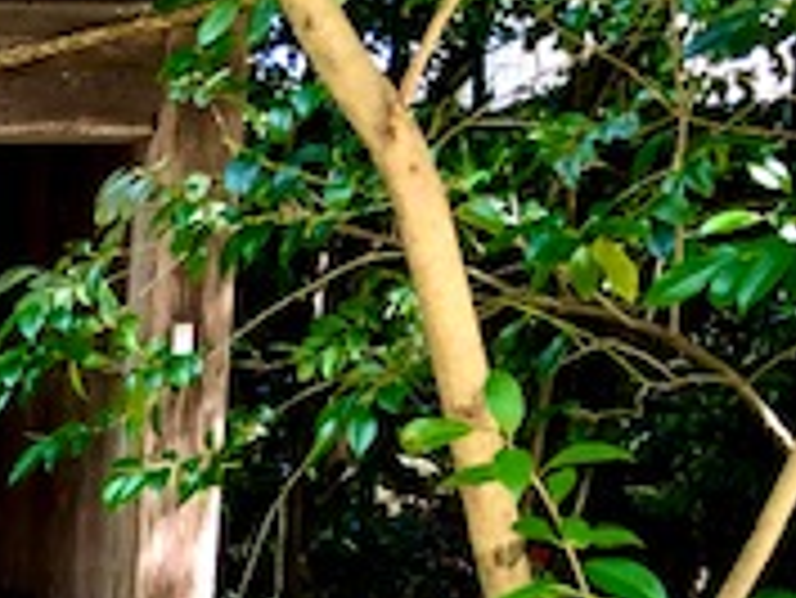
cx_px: -423
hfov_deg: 17.4
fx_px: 2324
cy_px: 890
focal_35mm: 101
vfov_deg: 13.8
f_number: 1.8
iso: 32
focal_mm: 3.99
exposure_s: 1/30
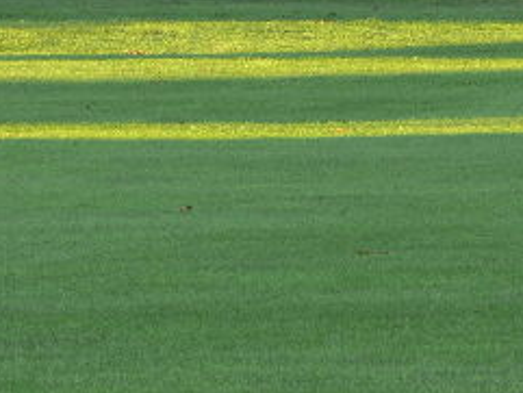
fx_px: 7906
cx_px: 686
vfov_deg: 2.8
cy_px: -61
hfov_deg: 3.8
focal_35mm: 523
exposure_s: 1/50
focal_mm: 36.1
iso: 80
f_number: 4
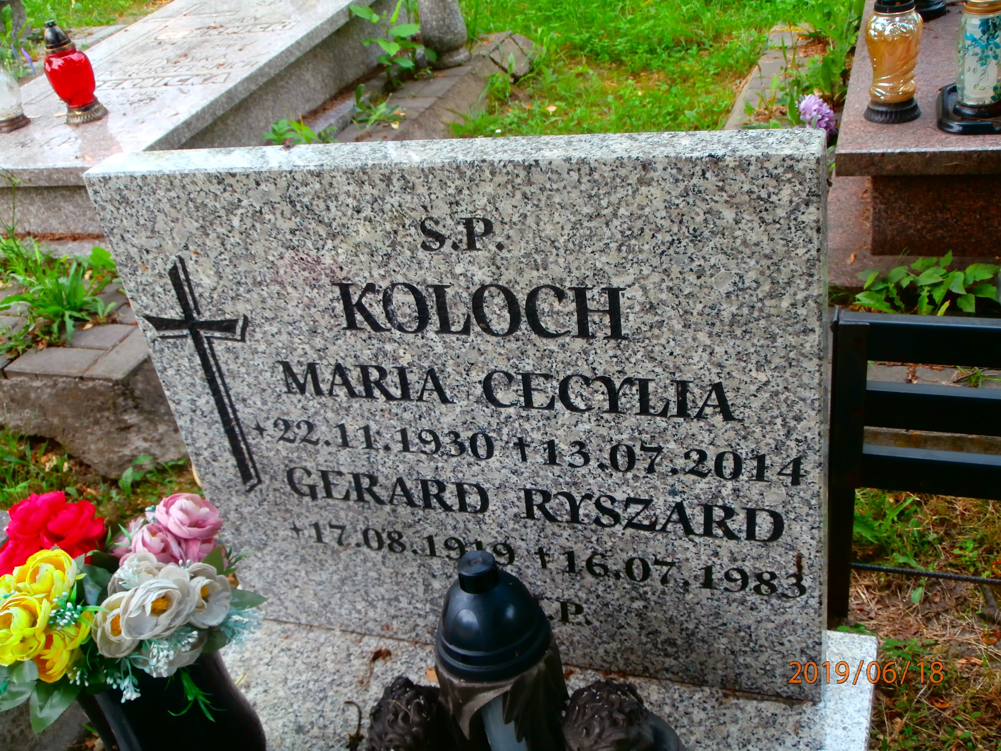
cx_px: 500
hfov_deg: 49.0
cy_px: 376
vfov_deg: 37.7
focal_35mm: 38
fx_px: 1099
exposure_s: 1/100
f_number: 3.9
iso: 100
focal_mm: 6.67
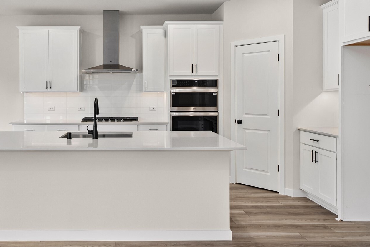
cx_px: 125
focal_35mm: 27
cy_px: 101
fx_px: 278
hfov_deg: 65.7
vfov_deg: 47.8
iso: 1000
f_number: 7.1
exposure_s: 1/13
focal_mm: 20
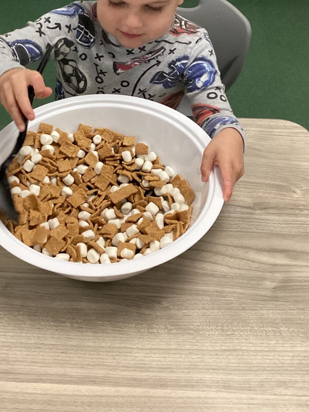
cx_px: 124
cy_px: 100
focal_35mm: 49
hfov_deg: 29.6
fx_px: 583
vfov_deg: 37.9
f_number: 2.4
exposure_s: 1/60
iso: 400
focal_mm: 3.3
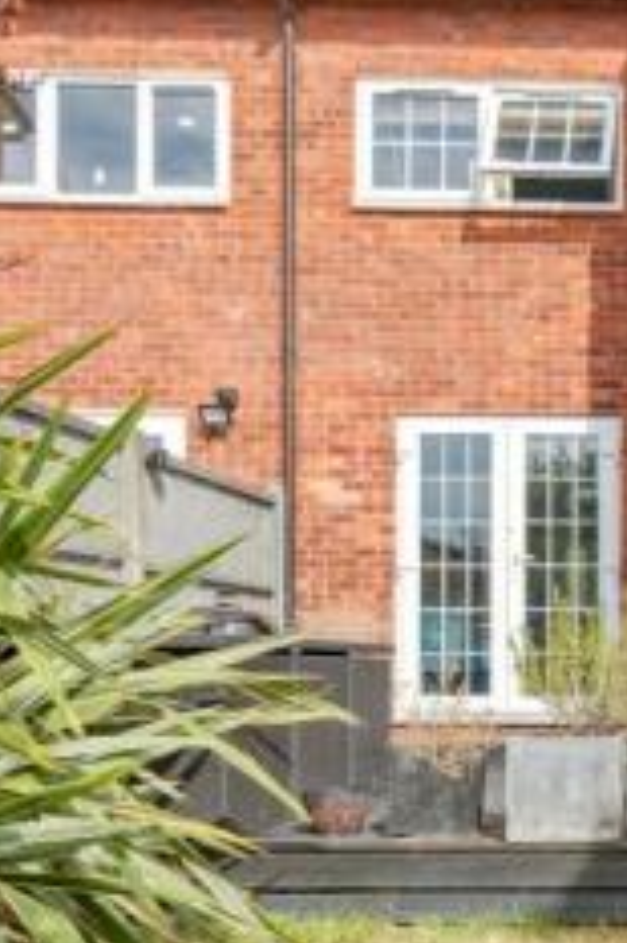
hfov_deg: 26.0
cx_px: 791
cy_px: 686
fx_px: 1177
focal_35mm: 45
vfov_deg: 42.5
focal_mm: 16
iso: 640
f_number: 5.6
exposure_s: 1/1250
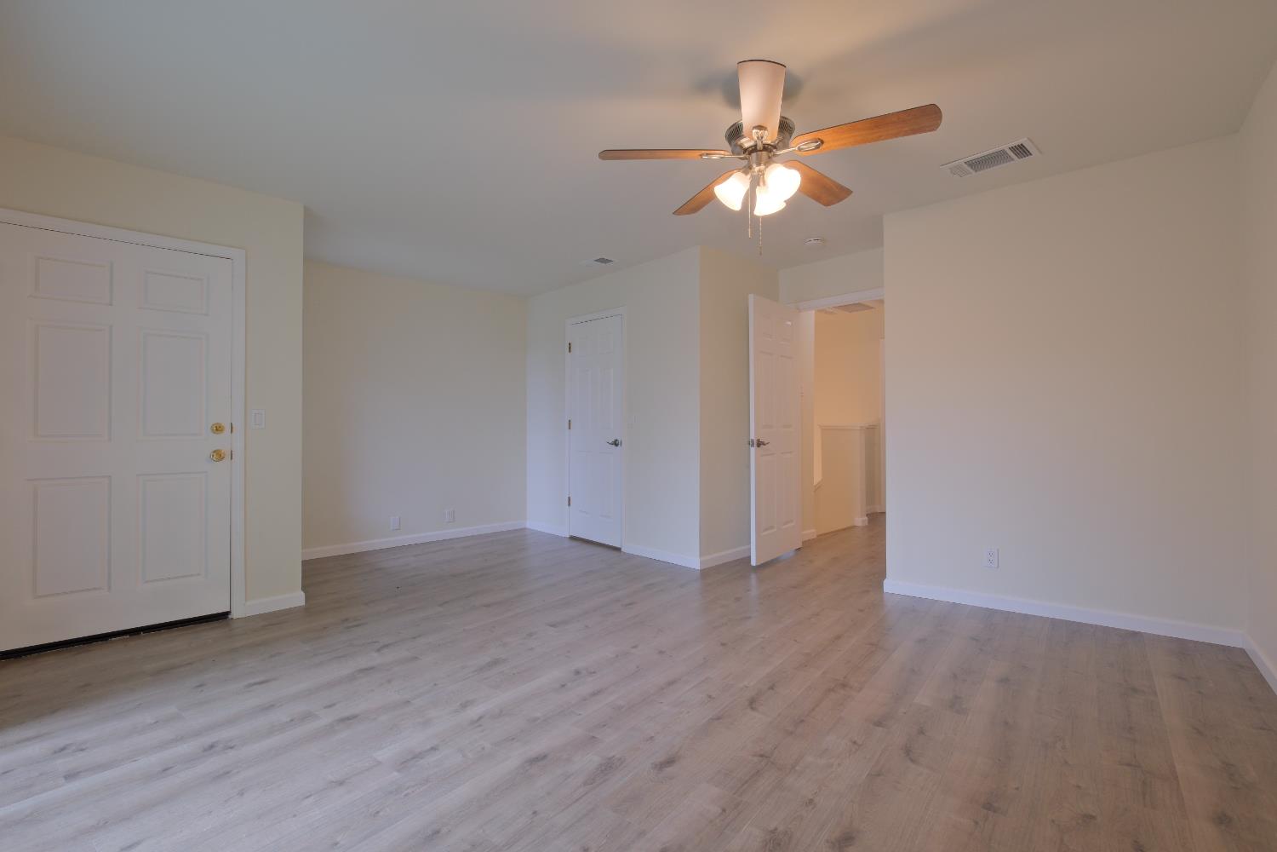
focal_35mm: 15
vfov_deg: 77.3
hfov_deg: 100.4
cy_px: 426
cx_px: 638
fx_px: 532
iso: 500
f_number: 8
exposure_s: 1/6.5
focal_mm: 10
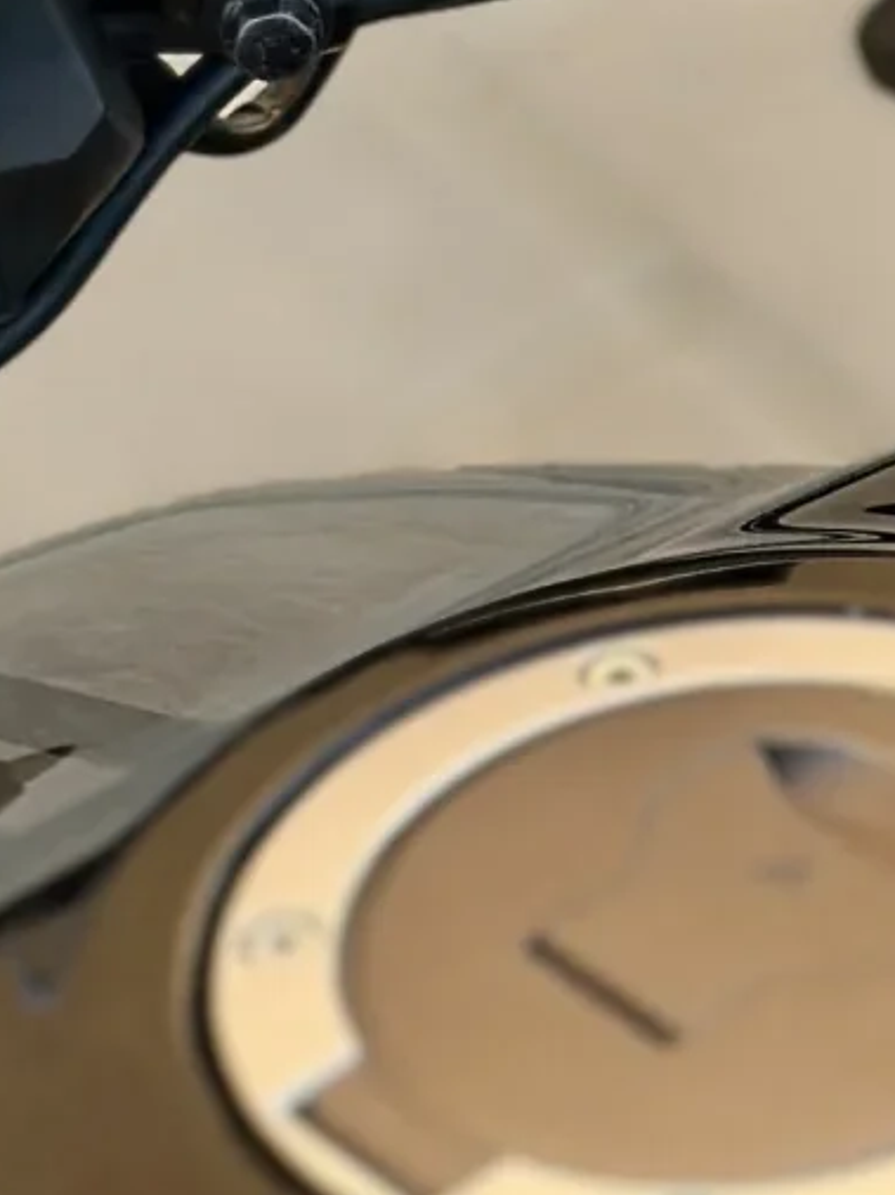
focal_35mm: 243
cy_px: 775
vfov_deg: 8.1
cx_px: 1934
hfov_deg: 5.9
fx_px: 8384
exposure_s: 1/171
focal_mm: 6.86
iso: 100
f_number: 1.78
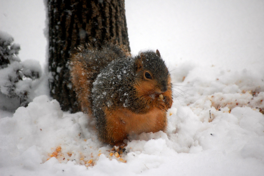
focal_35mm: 300
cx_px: 132
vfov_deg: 4.6
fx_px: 2198
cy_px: 88
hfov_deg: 6.9
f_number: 5.6
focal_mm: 200
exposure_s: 1/500
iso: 800
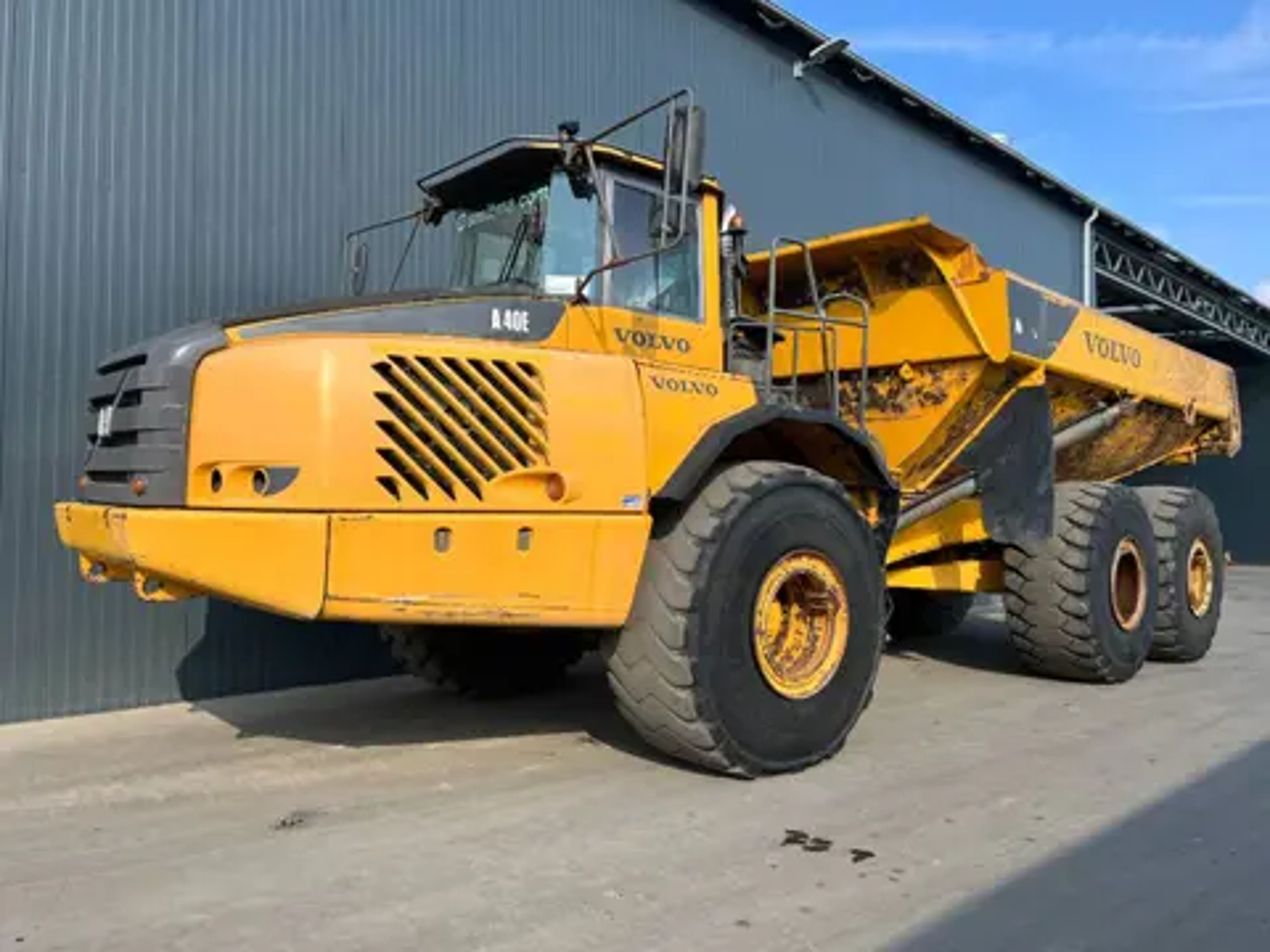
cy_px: 476
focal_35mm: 26
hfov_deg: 67.3
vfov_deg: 53.1
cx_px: 635
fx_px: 954
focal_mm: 5.7
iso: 50
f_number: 1.5
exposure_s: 1/2045
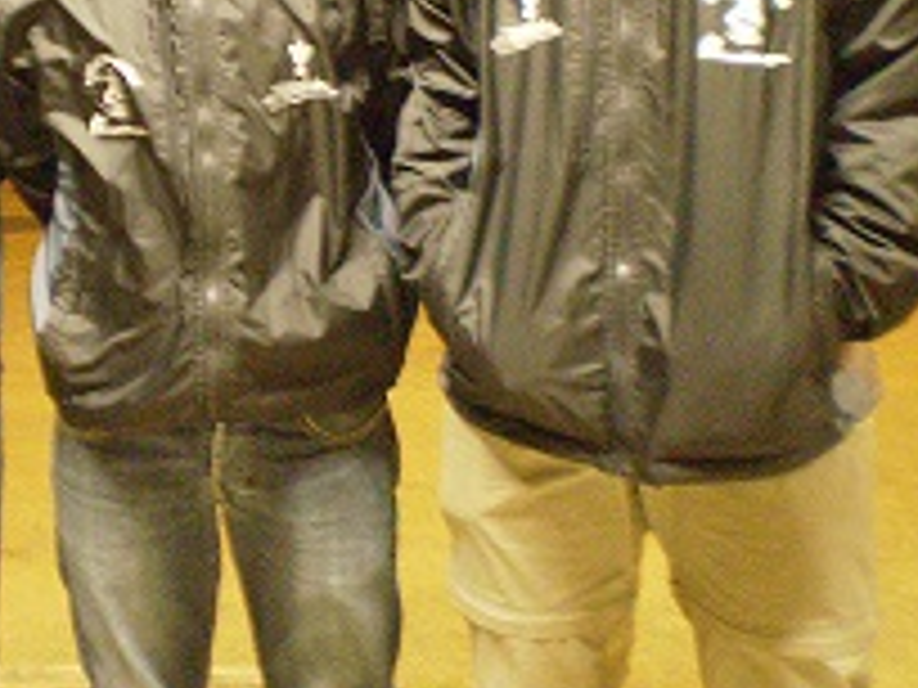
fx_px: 1909
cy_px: 76
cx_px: 212
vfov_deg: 20.1
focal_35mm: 72
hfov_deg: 26.6
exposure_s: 1/8
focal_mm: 6.3
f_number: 3.1
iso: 1000
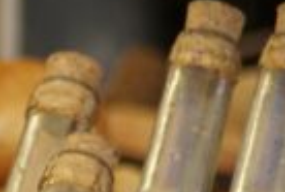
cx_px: -64
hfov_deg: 1.3
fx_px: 12931
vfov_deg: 0.9
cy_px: 219
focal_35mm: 1628
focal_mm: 250
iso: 200
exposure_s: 1/400
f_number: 5
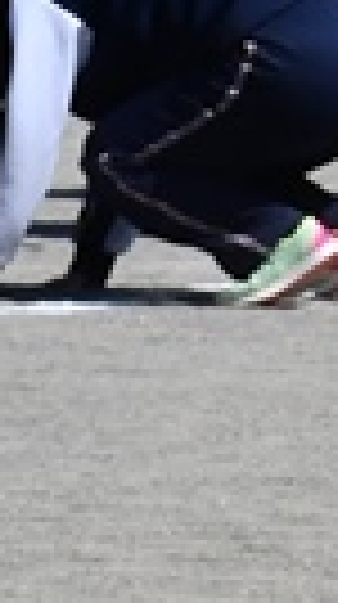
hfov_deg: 2.2
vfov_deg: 4.1
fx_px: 8429
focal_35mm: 527
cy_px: -110
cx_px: 1794
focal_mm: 56
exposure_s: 1/2000
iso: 400
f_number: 8
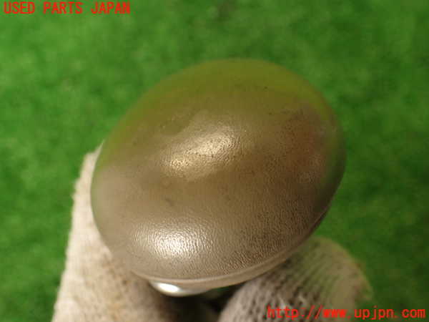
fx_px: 397
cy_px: 161
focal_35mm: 32
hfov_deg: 56.8
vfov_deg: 44.2
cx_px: 214
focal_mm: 5.79
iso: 200
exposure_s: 1/50
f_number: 2.4
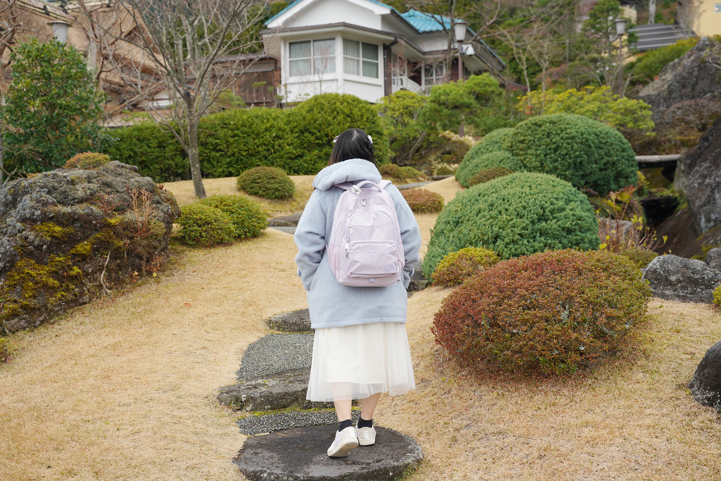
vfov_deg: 33.4
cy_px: 240
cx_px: 360
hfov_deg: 48.5
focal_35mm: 40
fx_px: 801
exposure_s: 1/160
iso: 125
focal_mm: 40
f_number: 4
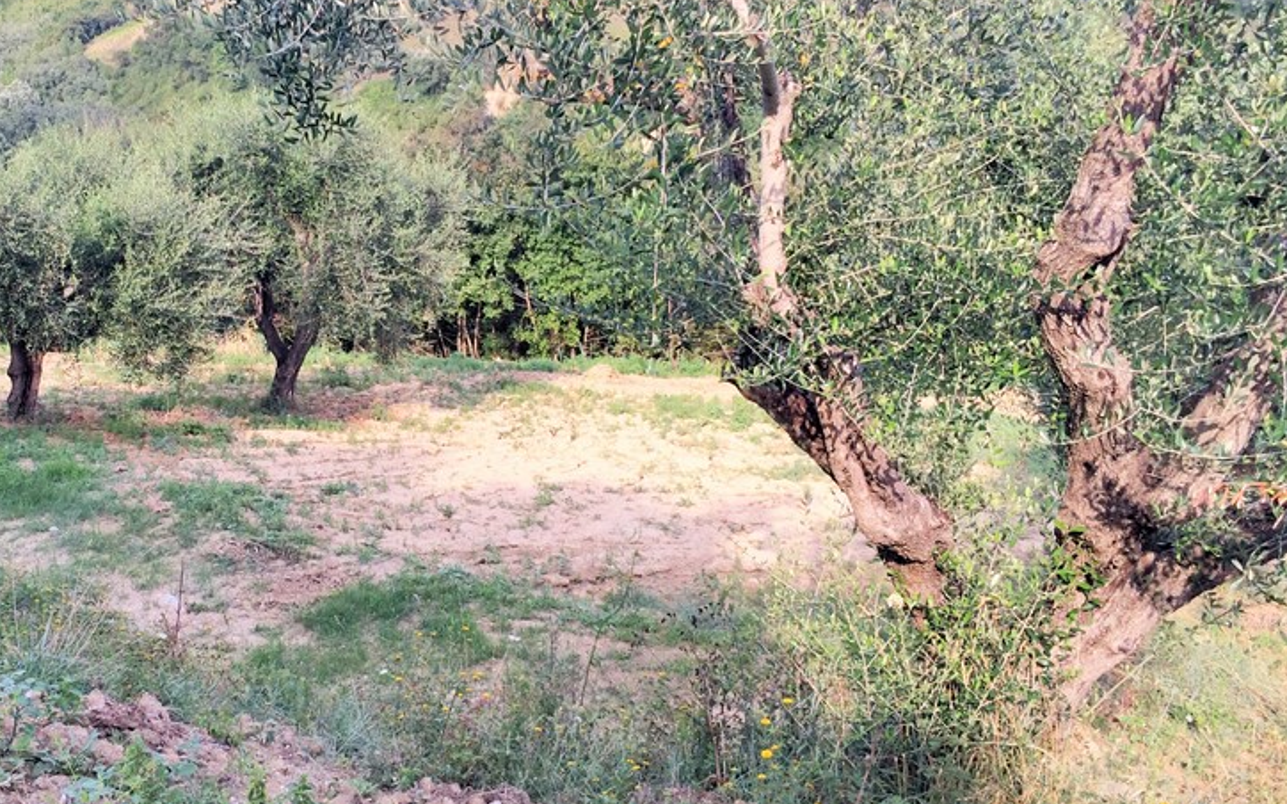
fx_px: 1578
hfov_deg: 43.5
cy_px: 375
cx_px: 388
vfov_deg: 28.6
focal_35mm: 45
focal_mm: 4.12
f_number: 2.2
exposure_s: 1/672
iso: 40
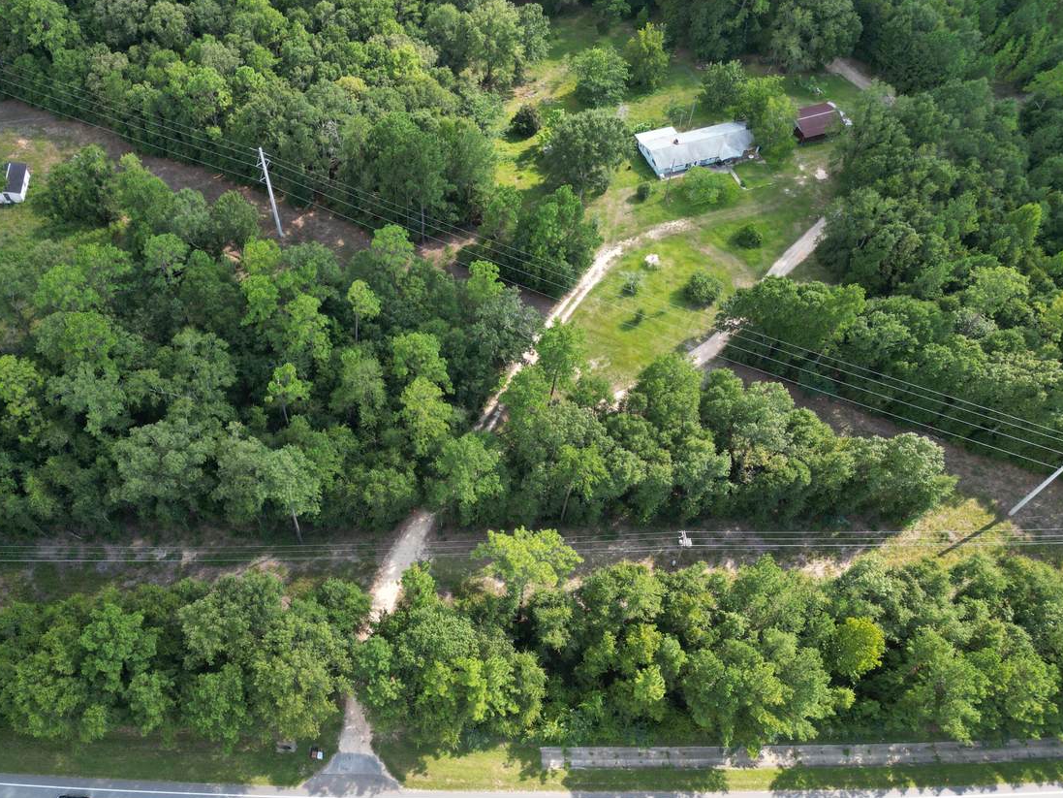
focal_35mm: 28
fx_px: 860
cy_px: 422
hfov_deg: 63.1
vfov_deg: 49.7
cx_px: 453
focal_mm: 6.72
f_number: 1.7
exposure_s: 1/800
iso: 150
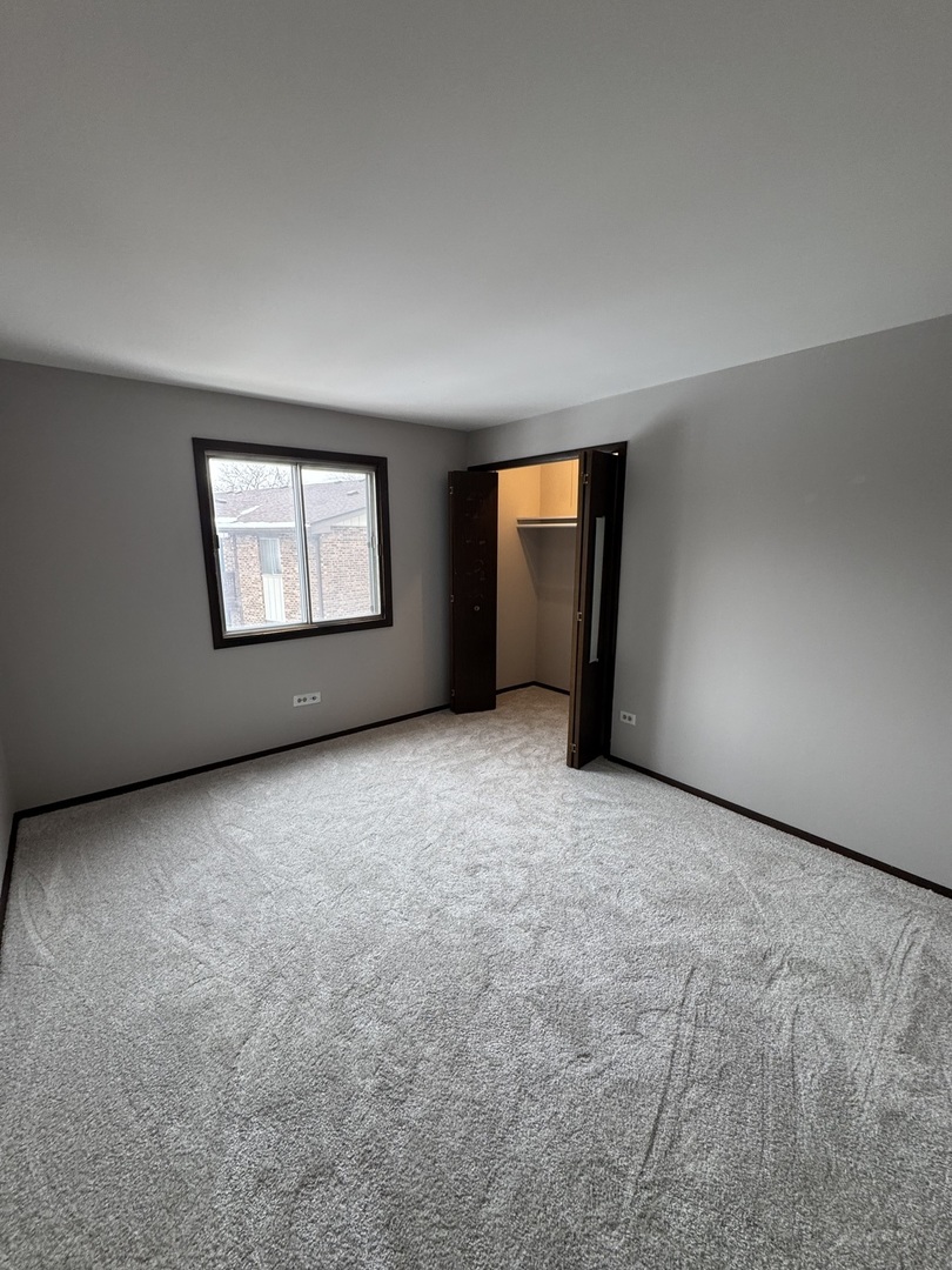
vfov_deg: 102.1
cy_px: 635
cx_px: 476
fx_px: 513
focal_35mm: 14
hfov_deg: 85.7
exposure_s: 1/120
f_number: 2.2
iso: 250
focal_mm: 2.22
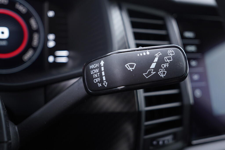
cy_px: 75
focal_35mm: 36
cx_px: 112
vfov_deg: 36.9
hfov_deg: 53.1
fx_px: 225
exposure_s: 1/40
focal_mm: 24
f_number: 2.8
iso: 400
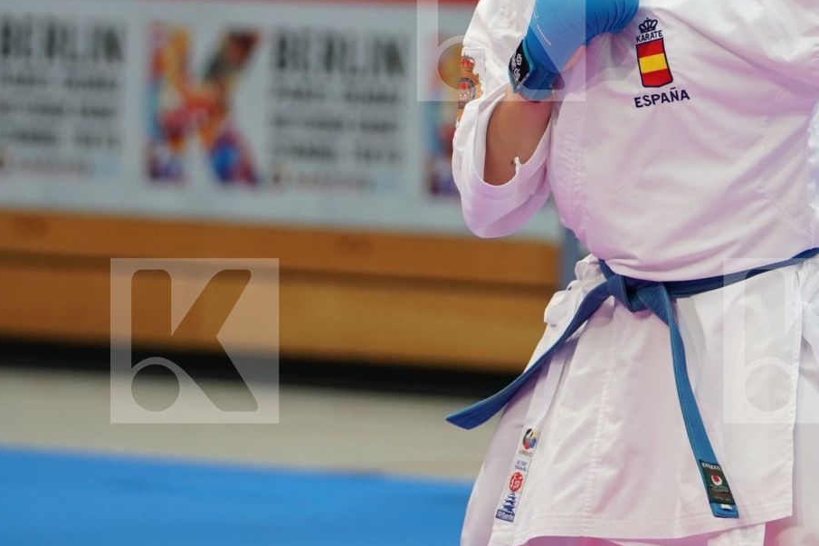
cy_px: 19
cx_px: 808
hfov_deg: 5.4
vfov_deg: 3.6
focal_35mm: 384
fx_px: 8734
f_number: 2.8
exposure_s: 1/1000
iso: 1600
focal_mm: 129
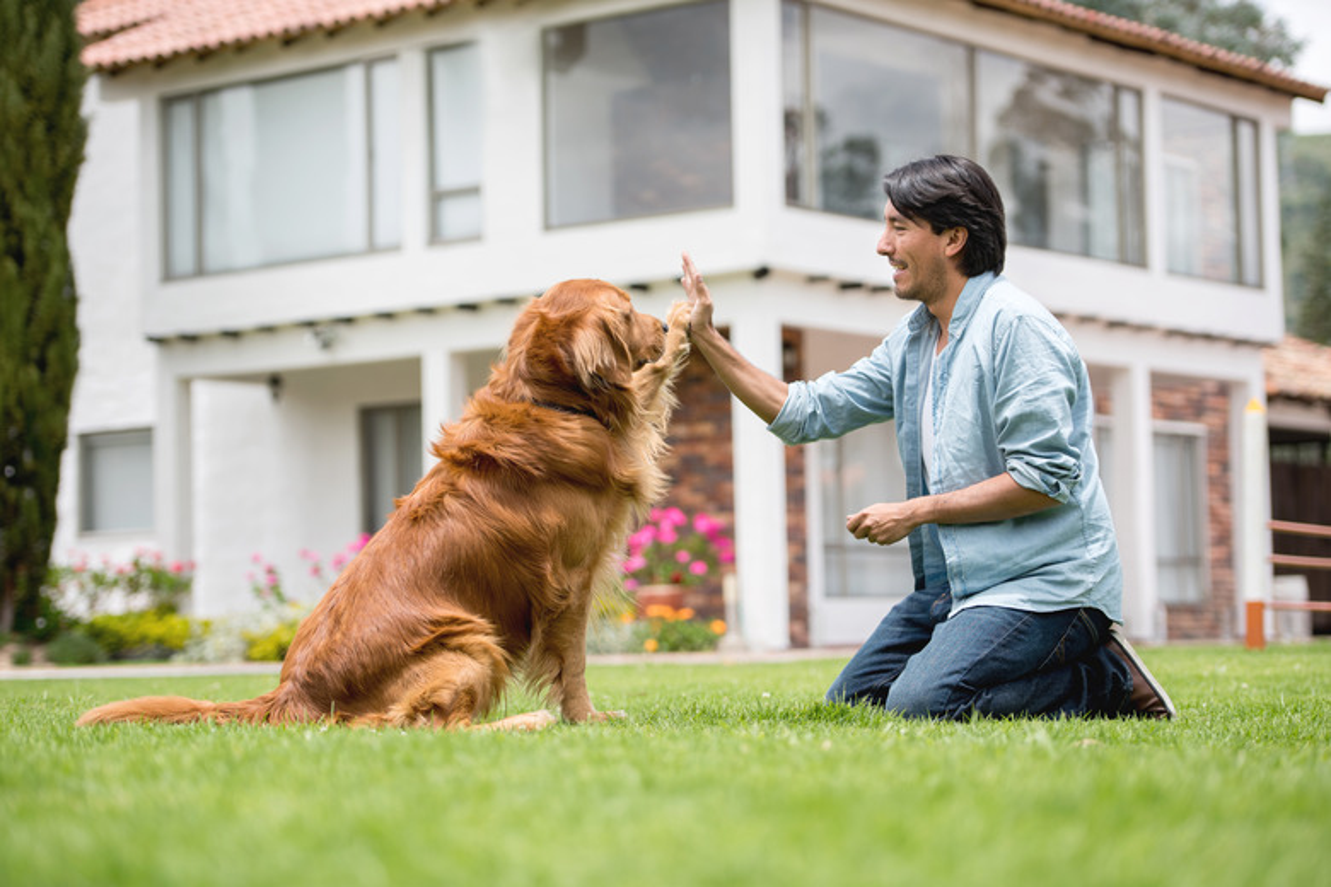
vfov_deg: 16.1
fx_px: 3142
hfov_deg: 23.9
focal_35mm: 85
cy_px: 444
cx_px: 666
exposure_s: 1/1000
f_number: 2.8
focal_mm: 85
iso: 100
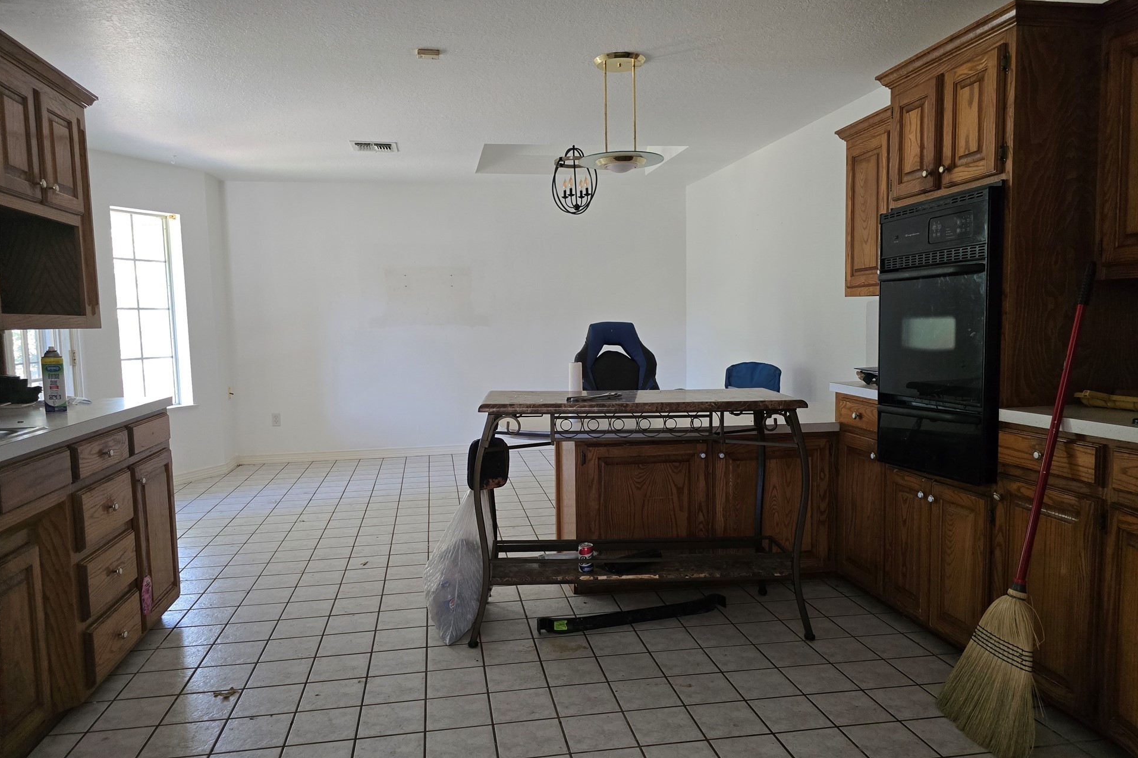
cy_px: 397
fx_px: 759
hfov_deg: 73.7
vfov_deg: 53.1
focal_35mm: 24
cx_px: 568
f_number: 1.7
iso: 400
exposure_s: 1/120
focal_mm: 6.3
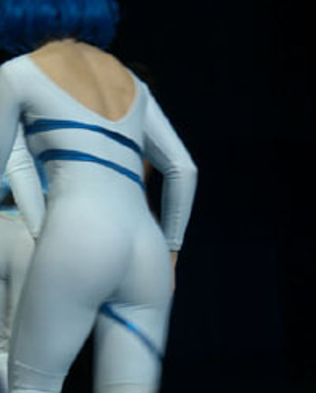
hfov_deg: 8.4
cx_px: 13
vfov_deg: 10.5
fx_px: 2147
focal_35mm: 184
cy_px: 189
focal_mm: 48
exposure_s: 1/60
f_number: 5
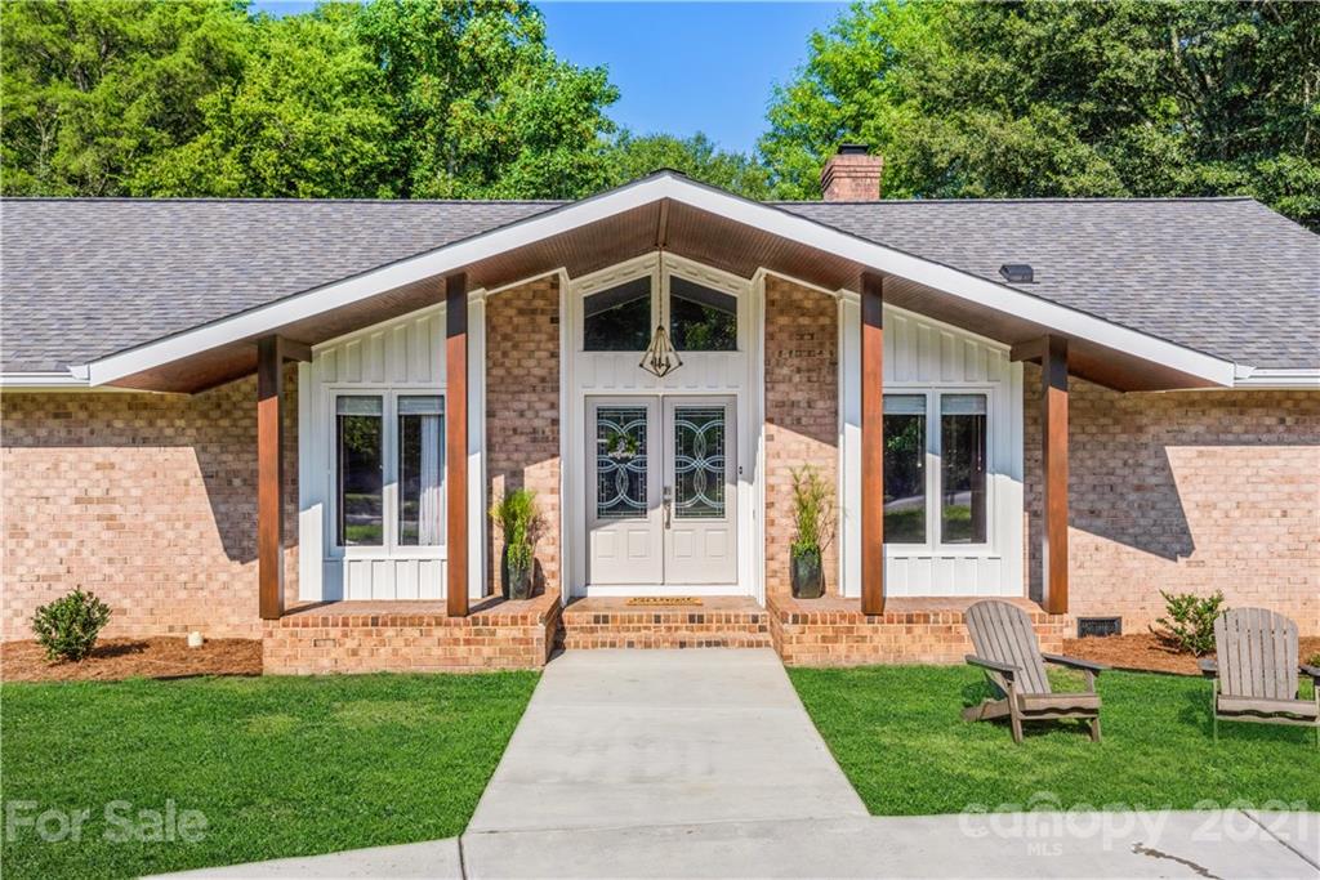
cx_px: 660
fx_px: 1137
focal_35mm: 31
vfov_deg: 42.3
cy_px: 440
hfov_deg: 60.3
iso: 200
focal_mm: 31
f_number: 11
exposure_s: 1/640
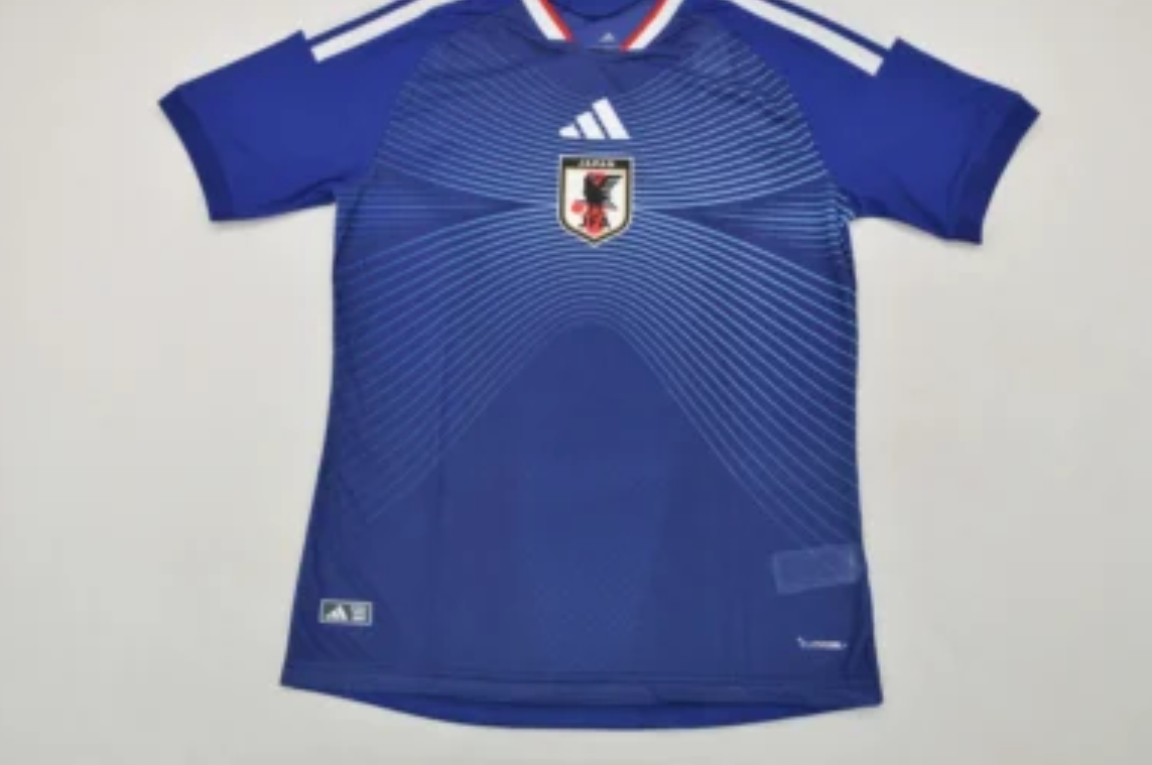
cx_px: 568
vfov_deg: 37.2
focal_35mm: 36
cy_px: 342
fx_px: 1137
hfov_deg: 53.7
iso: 400
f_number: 7.1
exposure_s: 1/200
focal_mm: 21
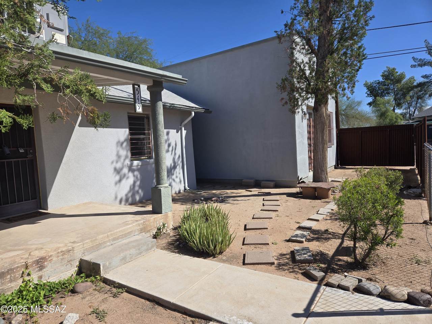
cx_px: 216
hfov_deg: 73.9
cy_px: 162
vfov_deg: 58.9
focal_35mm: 23
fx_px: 287
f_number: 1.8
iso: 25
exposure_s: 1/1941
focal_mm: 5.4
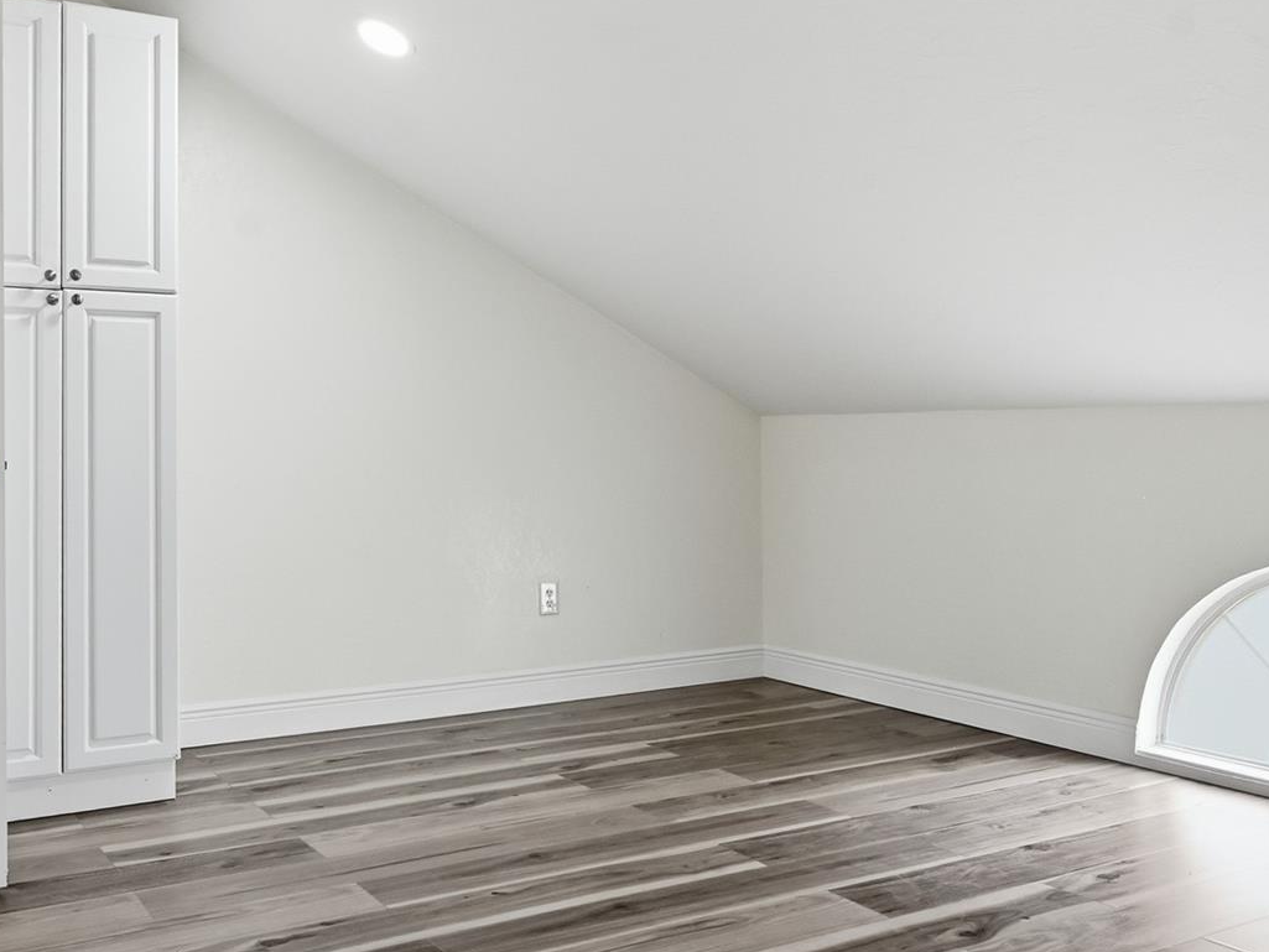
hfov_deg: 55.1
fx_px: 1210
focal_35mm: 33
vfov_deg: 42.6
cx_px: 541
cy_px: 356
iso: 250
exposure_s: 1/25
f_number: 9
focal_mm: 15
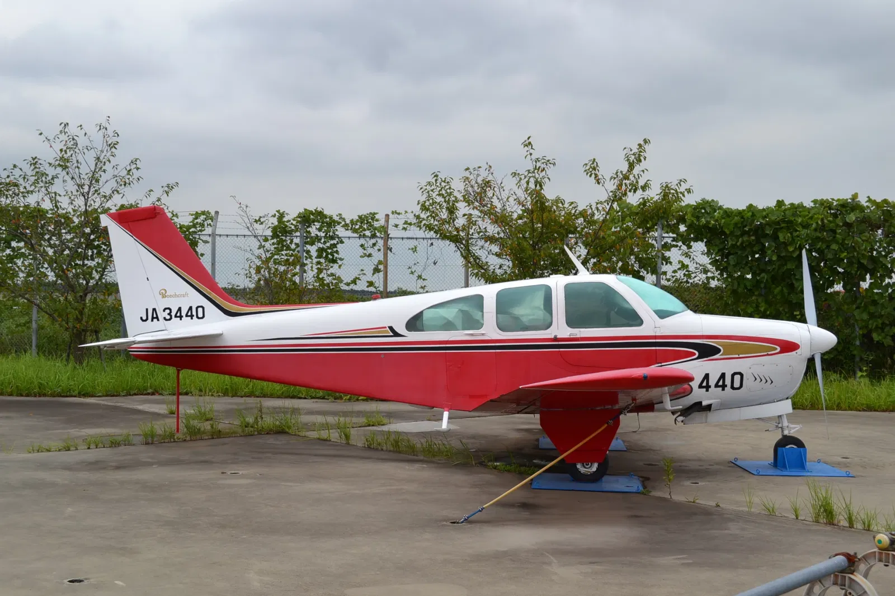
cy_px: 298
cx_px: 448
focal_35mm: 44
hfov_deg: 45.0
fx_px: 1081
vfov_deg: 30.8
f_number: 8
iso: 100
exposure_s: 1/250
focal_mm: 29
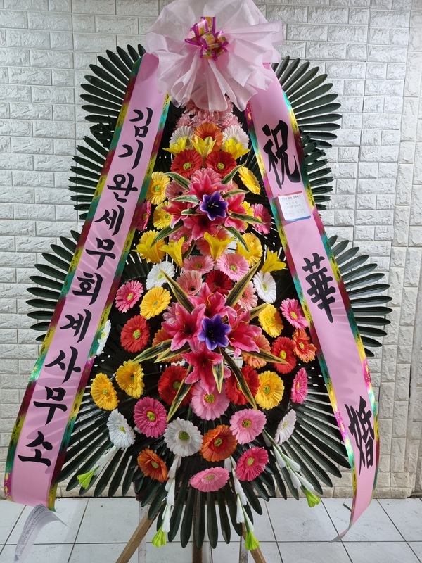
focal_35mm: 26
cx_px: 211
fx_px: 423
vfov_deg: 67.3
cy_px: 282
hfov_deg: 53.1
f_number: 1.8
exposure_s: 1/120
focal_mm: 5.4
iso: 160
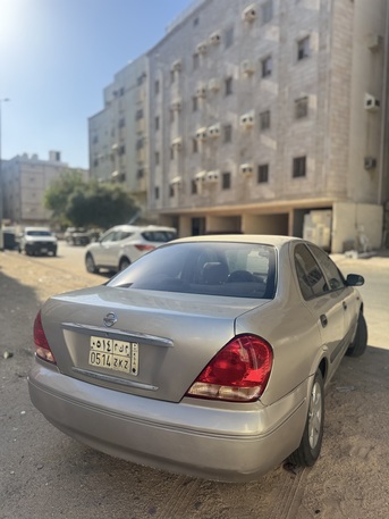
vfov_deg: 71.6
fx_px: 359
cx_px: 194
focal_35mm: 24
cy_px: 260
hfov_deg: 56.8
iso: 80
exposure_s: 1/1923
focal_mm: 6.76
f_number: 1.78
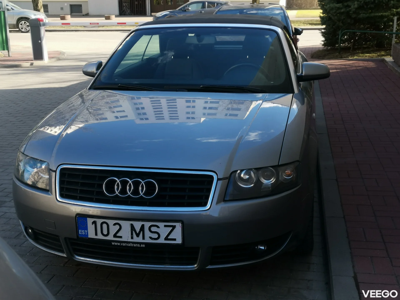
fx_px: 520
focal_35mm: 45
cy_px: 150
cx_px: 200
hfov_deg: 42.1
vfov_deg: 32.2
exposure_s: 1/413
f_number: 1.8
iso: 50
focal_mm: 5.58
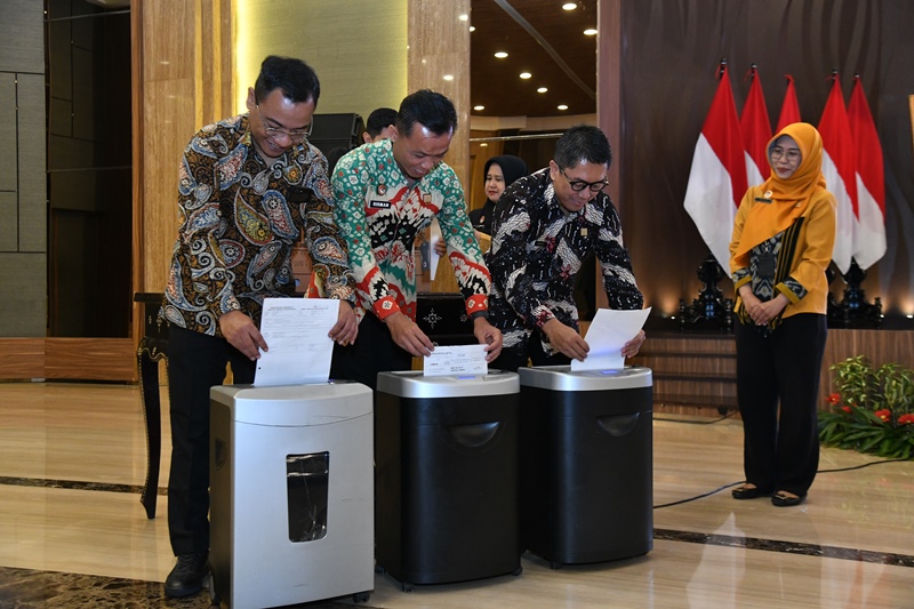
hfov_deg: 50.7
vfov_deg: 35.0
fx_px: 965
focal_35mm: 38
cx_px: 457
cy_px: 304
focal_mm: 38
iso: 3200
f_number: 4.5
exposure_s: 1/125
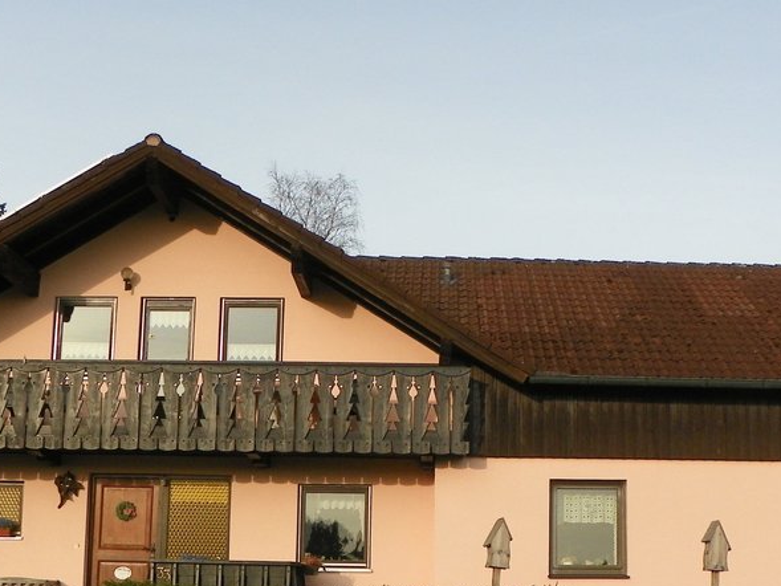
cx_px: 439
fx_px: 1196
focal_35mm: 53
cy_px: 427
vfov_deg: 27.2
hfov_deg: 36.1
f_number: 4
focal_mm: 4.6
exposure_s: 1/400
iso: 64
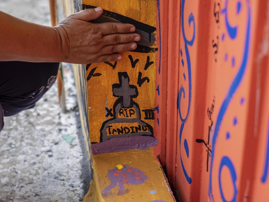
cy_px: 101
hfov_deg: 33.2
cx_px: 126
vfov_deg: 25.2
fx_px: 451
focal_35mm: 58
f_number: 2.5
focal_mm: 35
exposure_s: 1/320
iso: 400
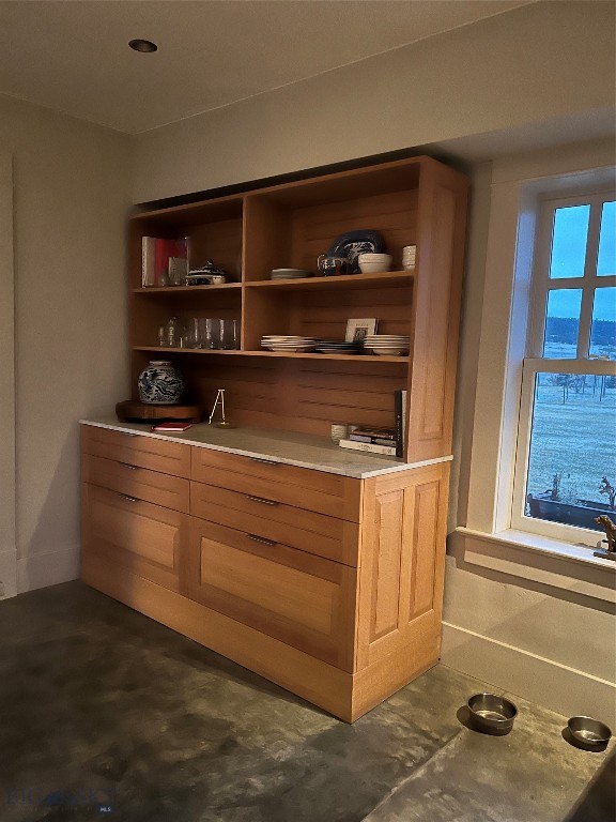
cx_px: 308
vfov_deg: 67.3
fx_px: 617
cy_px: 411
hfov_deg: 53.1
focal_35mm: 26
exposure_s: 1/11
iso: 640
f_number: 1.5
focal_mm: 5.7
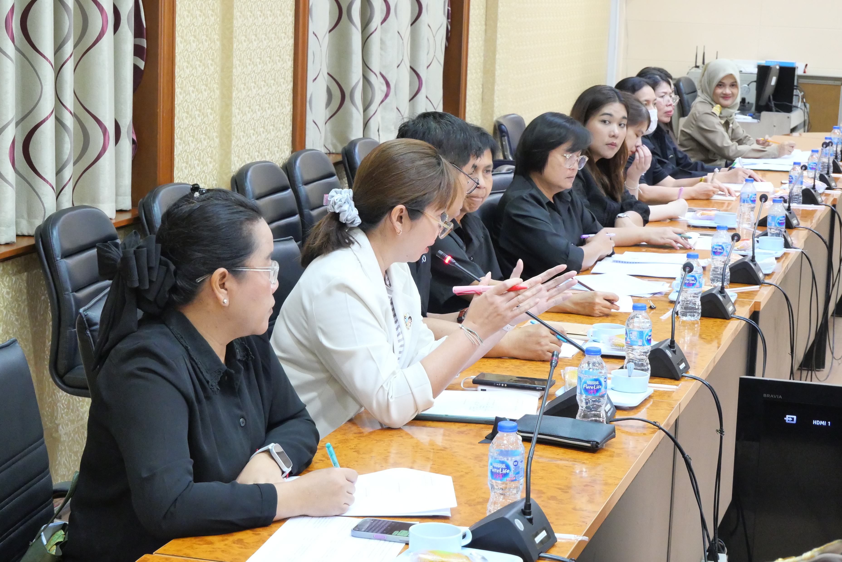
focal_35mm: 78
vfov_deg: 17.5
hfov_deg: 26.0
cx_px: 421
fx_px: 1825
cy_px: 281
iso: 3200
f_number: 6.3
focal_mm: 38
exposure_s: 1/15
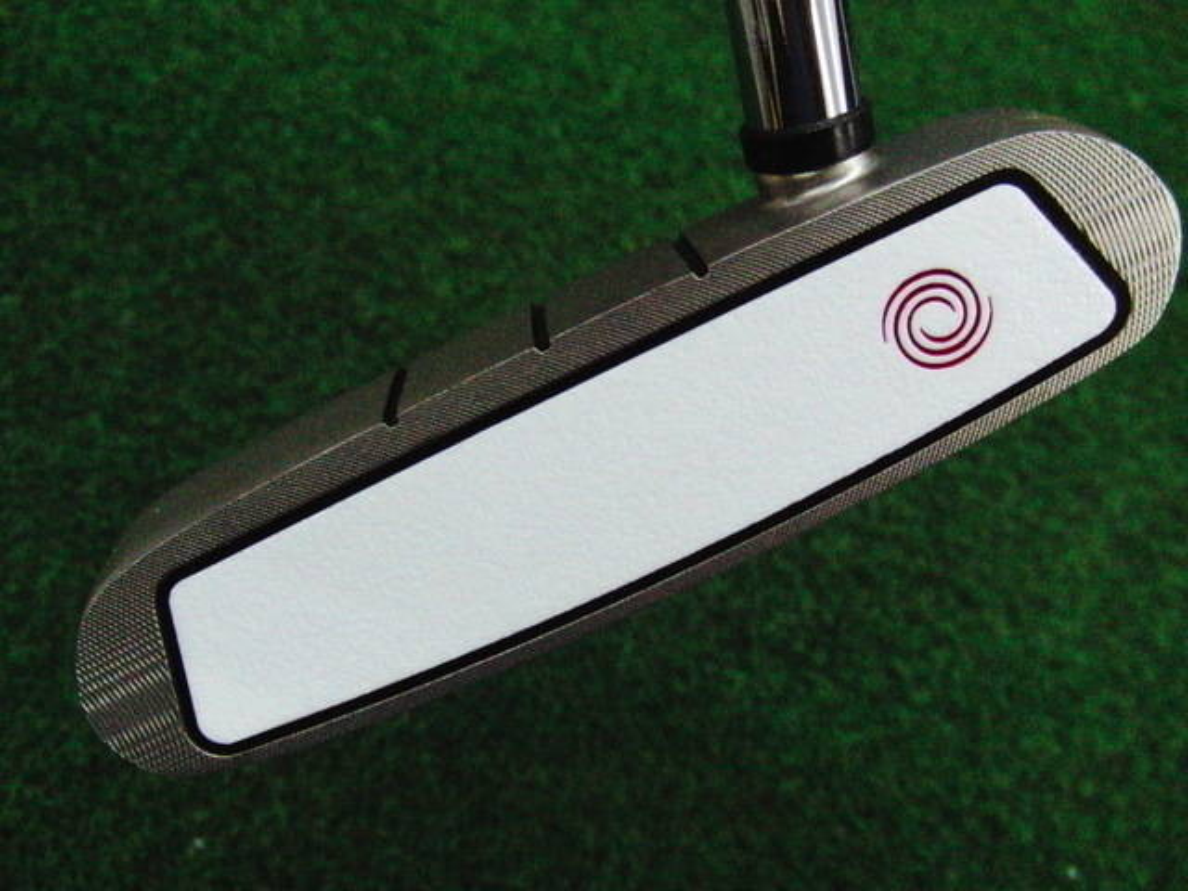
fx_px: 1270
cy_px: 446
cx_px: 594
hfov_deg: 50.1
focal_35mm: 37
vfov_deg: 38.7
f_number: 3.6
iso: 3200
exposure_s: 1/640
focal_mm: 6.42
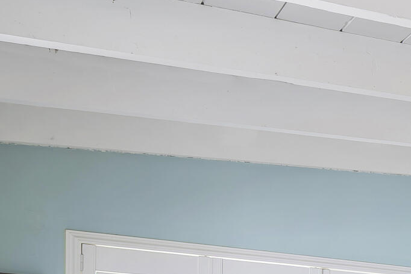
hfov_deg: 22.6
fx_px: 779
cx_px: 658
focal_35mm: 68
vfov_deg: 17.8
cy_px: 413
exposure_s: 1/1.67
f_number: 9
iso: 100
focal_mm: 15.5
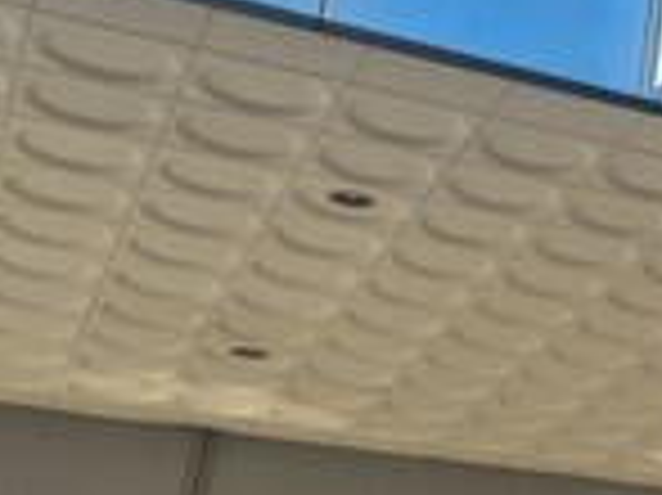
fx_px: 1796
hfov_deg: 17.1
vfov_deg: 15.7
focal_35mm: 94
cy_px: 230
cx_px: 1202
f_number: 1.8
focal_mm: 5.4
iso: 25
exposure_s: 1/1292
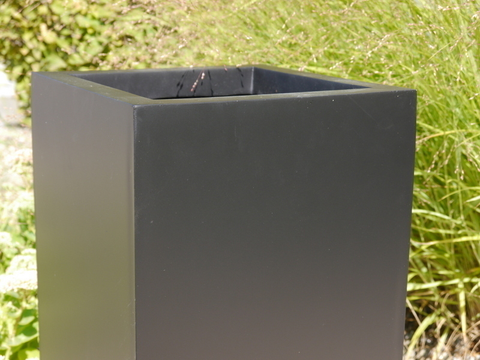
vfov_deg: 22.3
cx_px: 240
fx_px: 915
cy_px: 180
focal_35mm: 66
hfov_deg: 29.4
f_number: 6.3
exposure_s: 1/200
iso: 160
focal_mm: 33
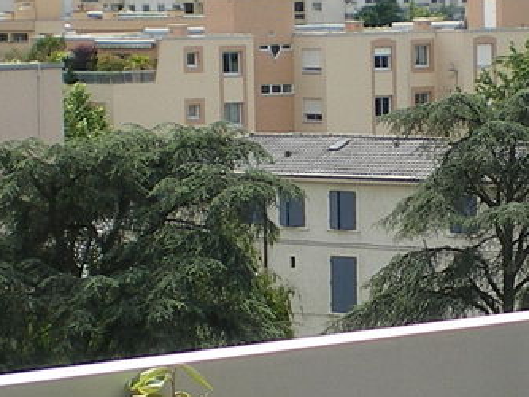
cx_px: 531
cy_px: 351
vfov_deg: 8.6
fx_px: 2645
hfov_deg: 11.3
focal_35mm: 173
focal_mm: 6.3
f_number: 4.6
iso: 50
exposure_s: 1/320
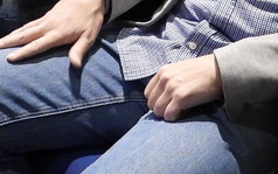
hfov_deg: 15.0
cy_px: -121
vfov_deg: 9.1
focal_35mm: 139
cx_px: 96
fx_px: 1054
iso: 500
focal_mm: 4.7
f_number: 2.8
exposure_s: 1/8
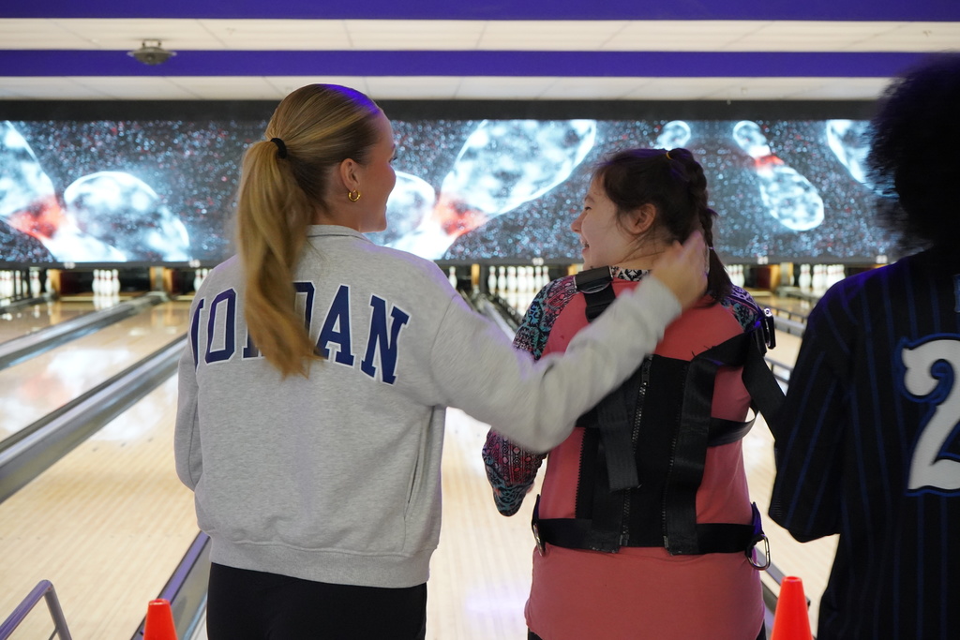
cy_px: 320
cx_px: 480
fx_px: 1280
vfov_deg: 28.1
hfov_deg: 41.1
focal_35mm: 48
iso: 6400
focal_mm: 48
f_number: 7.1
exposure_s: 1/50
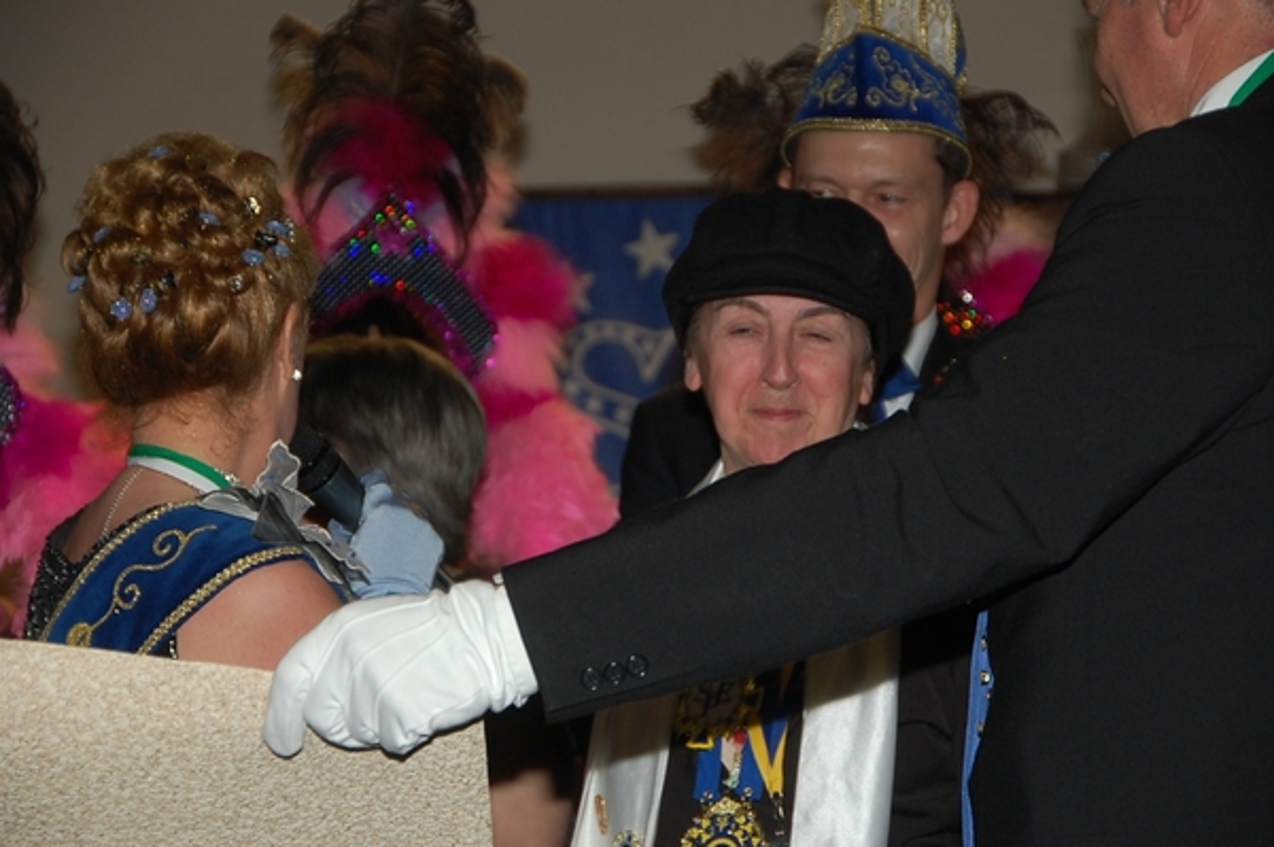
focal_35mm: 138
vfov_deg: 9.9
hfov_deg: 14.9
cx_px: 637
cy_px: 424
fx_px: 4880
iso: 400
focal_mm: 92
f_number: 5.6
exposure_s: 1/60
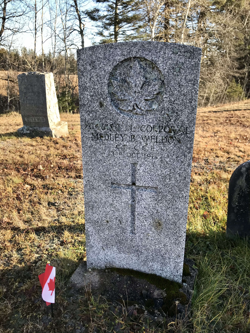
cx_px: 125
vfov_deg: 63.4
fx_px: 270
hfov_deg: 49.7
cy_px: 166
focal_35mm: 28
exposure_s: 1/458
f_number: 1.8
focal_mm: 3.99
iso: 20
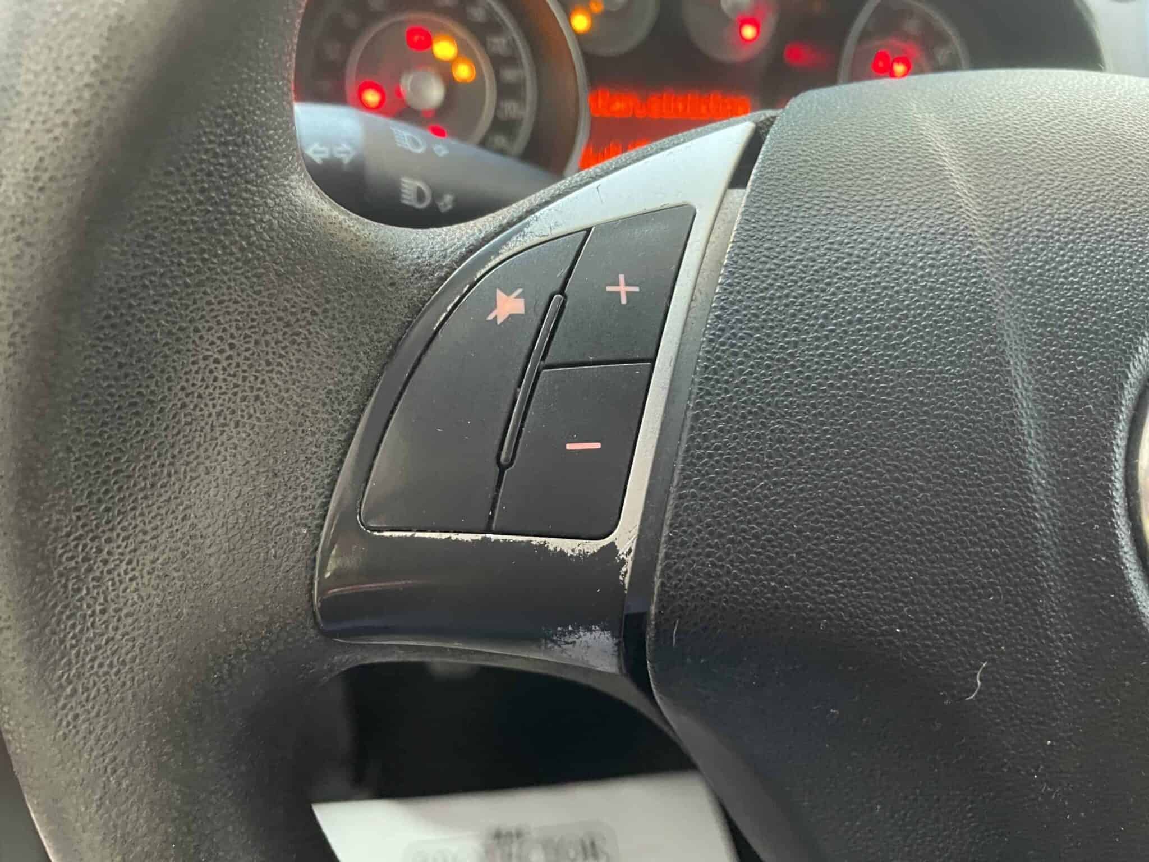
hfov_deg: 67.3
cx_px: 574
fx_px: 863
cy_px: 431
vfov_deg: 53.1
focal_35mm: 26
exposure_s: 1/33
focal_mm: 4.2
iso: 640
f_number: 1.6
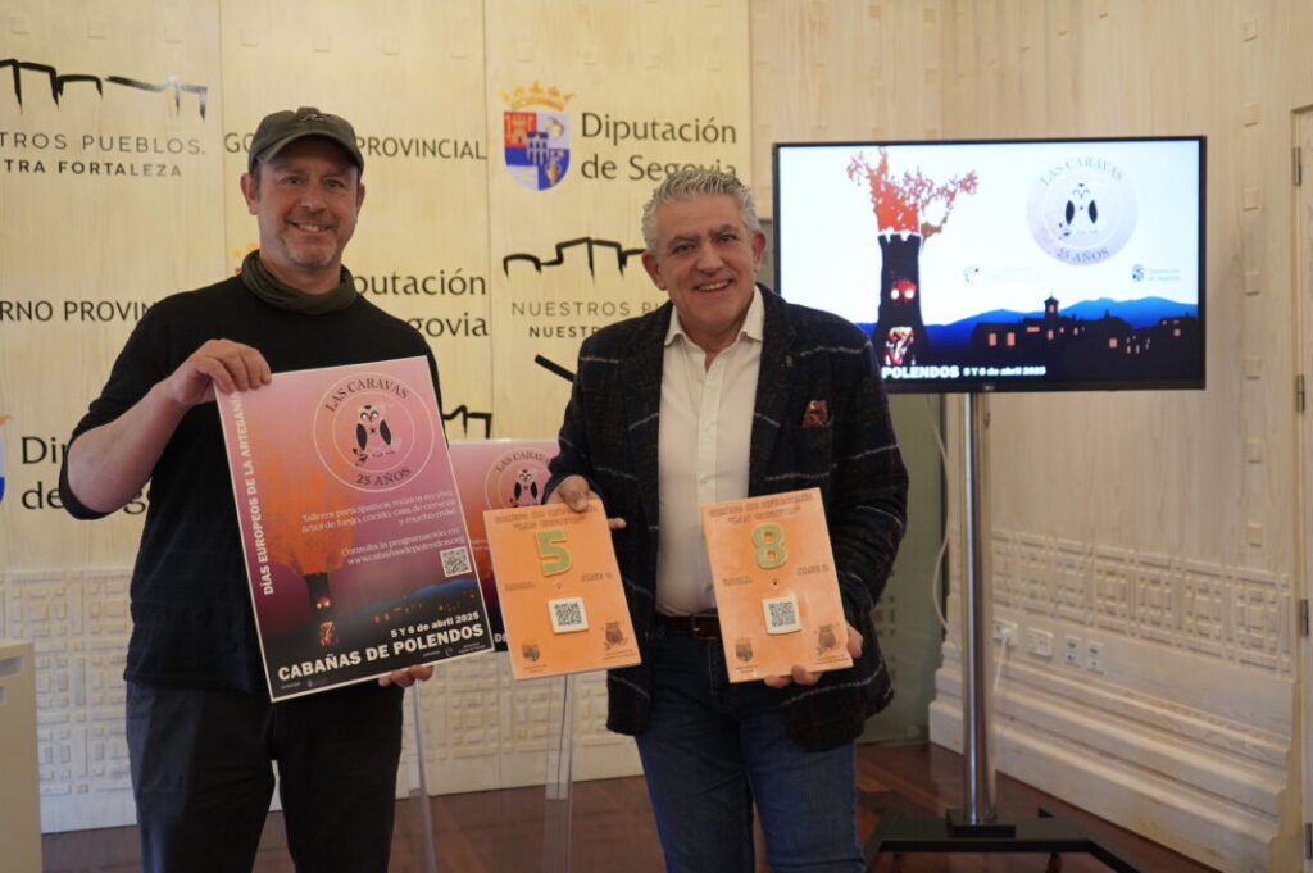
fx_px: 1421
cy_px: 436
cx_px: 656
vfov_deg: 34.2
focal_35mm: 39
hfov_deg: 49.6
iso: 2000
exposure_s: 1/200
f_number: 4
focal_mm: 39
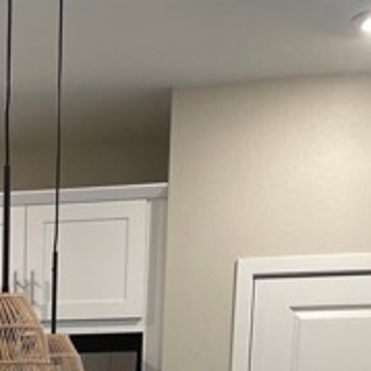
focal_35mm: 82
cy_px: 580
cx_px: -81
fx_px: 994
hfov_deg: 19.8
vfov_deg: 18.4
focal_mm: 4.2
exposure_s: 1/60
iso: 100
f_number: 1.6
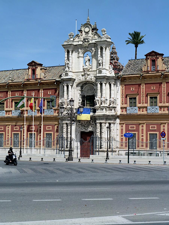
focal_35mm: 63
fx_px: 410
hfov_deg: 23.3
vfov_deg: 30.7
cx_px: 84
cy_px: 112
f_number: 5.6
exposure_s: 1/400
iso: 125
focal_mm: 10.3
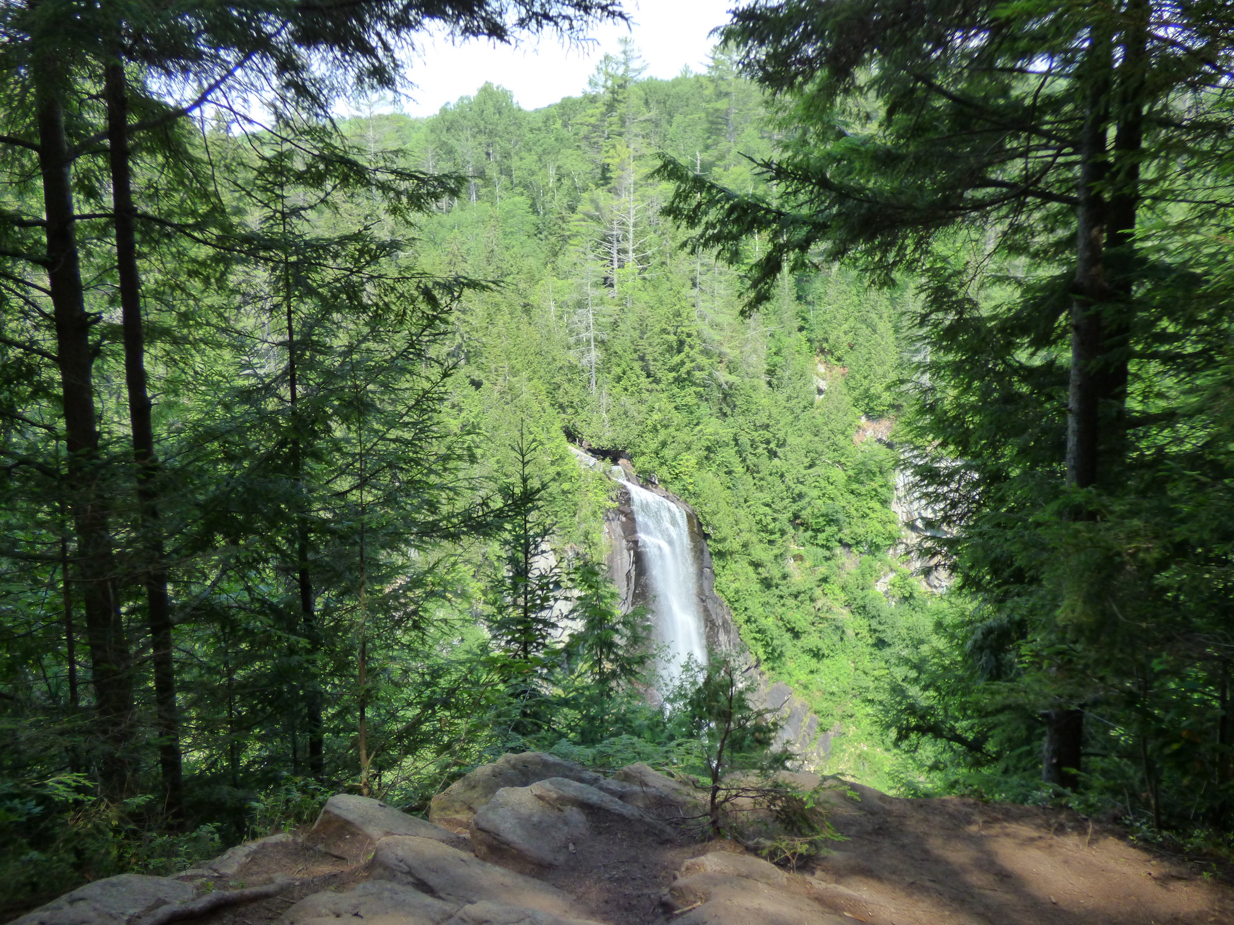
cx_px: 617
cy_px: 462
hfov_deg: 56.8
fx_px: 1141
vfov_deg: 44.2
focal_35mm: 32
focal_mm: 5.53
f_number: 3.3
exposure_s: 1/400
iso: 200
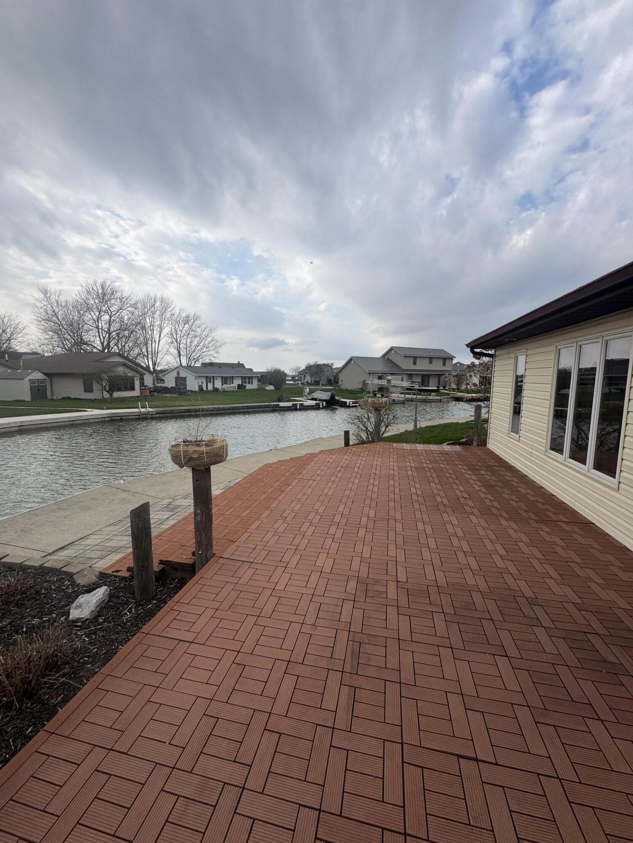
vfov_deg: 102.1
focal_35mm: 14
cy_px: 422
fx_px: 341
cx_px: 316
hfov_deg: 85.7
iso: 50
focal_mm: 2.22
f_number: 2.2
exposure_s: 1/1063
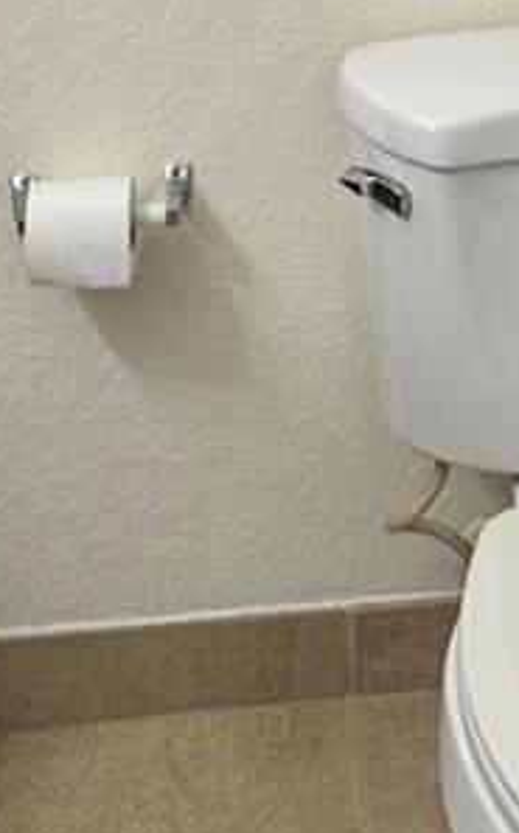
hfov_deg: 16.1
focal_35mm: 80
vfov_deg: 21.9
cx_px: 457
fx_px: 1815
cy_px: -384
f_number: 2.2
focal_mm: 2.22
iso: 100
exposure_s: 1/120
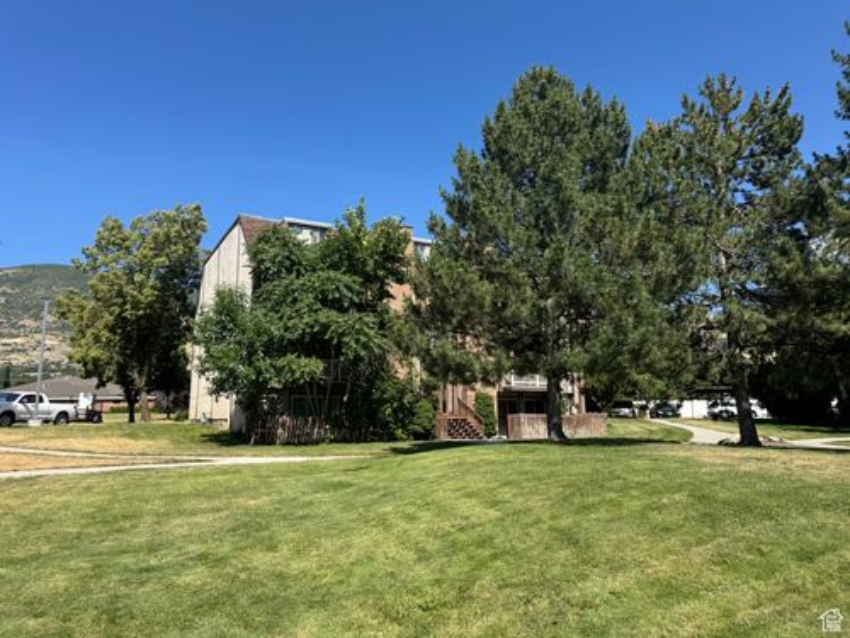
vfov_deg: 56.8
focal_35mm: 24
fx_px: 589
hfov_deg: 71.6
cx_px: 425
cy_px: 319
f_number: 1.78
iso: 80
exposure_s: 1/3096
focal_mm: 6.76
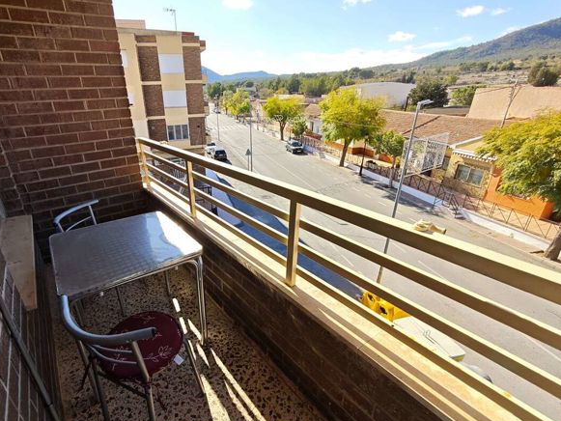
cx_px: 232
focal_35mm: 17
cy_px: 224
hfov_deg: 90.2
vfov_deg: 74.7
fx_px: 276
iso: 50
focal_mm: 2.16
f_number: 2.2
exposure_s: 1/331
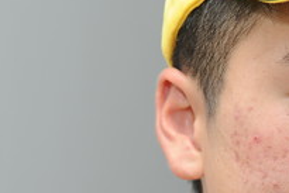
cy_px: 227
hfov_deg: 7.7
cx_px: 386
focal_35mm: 263
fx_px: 2113
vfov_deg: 5.2
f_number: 4.8
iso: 200
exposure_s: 1/60
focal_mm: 75
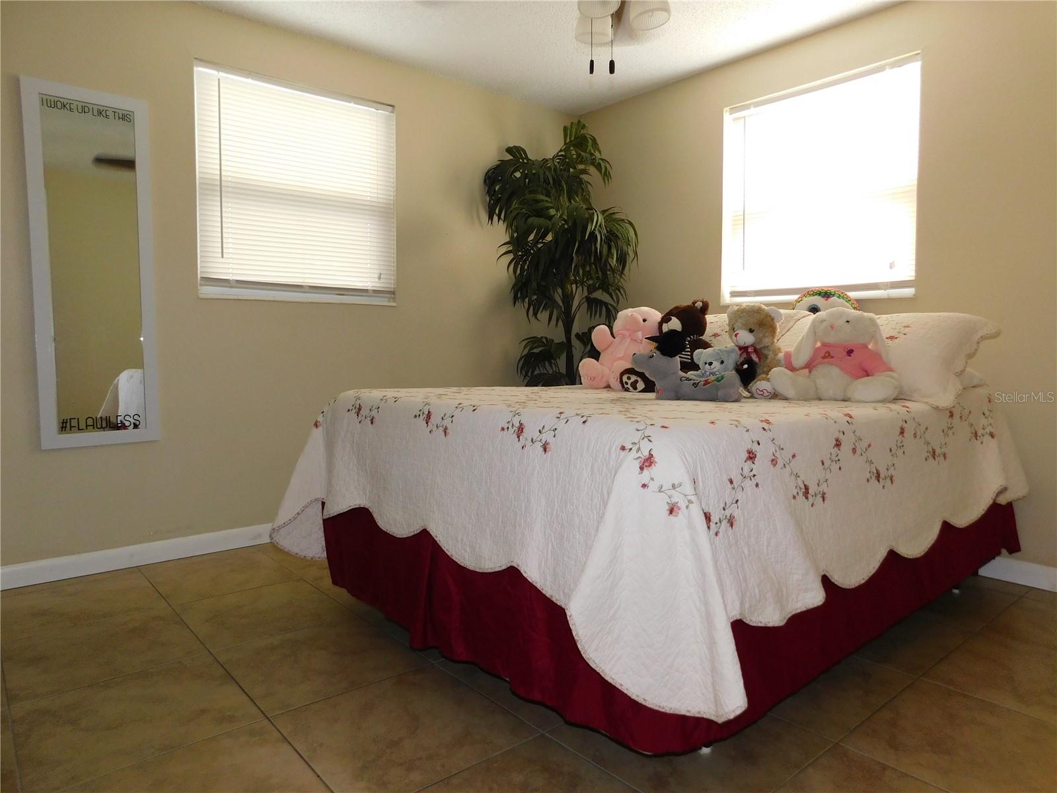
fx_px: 702
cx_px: 528
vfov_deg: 58.9
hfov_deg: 73.9
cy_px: 396
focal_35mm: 23
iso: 200
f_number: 3
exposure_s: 1/30
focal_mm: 4
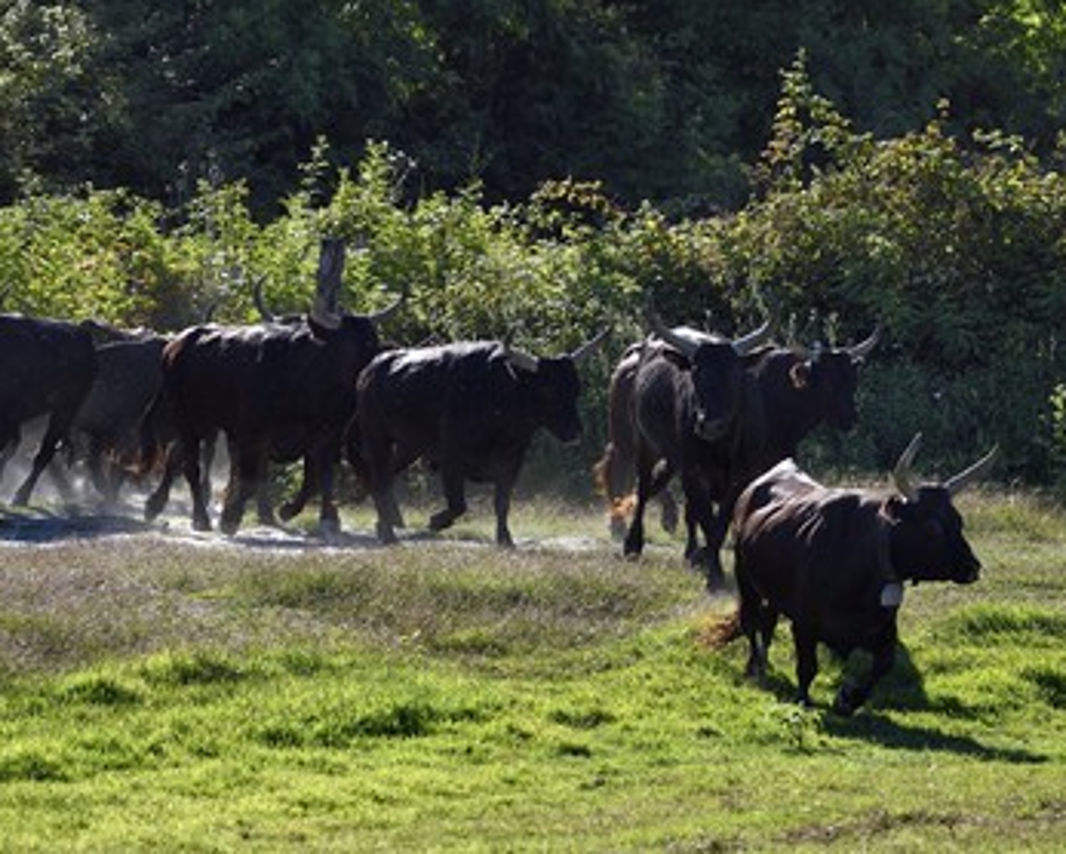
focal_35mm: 227
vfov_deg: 6.8
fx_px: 7166
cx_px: 492
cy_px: 427
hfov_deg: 8.5
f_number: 7.1
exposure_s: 1/1000
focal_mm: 200
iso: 400
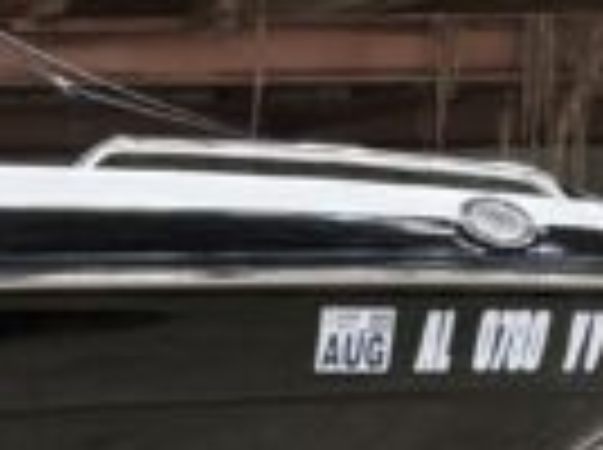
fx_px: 3199
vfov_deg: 7.9
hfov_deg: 8.5
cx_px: -1341
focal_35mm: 184
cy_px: 680
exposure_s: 1/60
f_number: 1.78
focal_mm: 6.76
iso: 250
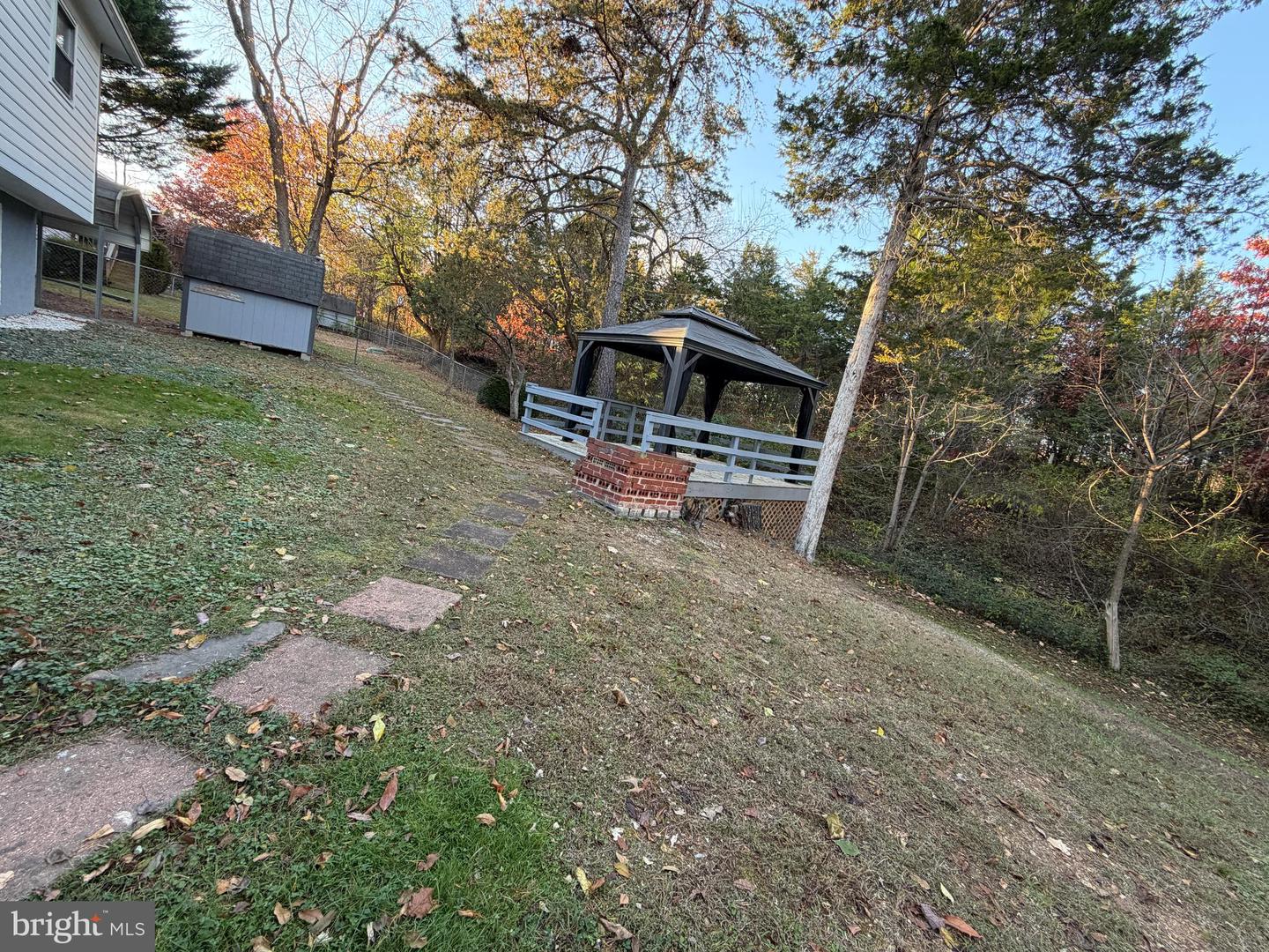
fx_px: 513
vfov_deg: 85.7
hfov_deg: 102.1
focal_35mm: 14
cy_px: 476
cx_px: 634
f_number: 2.2
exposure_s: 1/121
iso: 125
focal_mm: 2.22
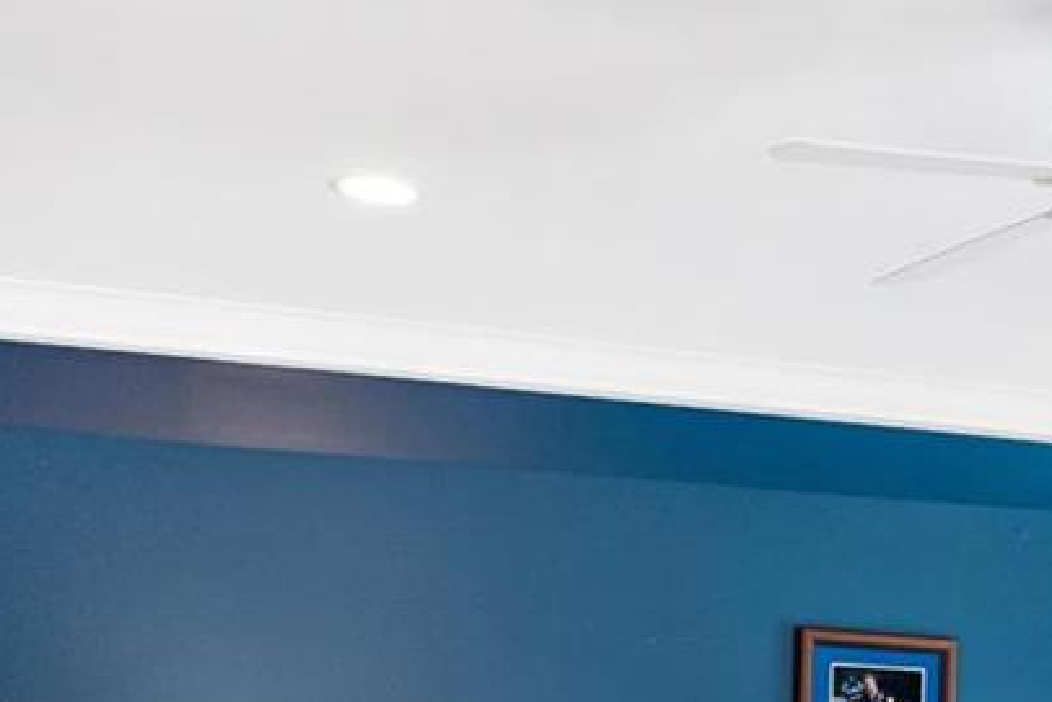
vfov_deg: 19.6
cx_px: 1070
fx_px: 1842
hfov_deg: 29.6
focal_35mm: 63
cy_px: 958
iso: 400
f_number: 8
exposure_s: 1/60
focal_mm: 8
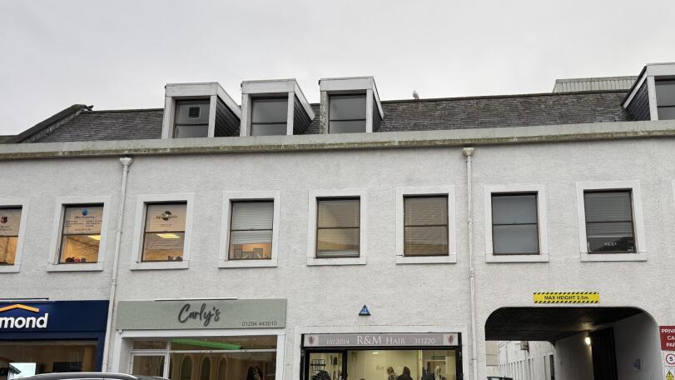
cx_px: 400
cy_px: 242
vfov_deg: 35.4
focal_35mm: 33
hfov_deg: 59.1
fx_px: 591
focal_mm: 6.76
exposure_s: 1/185
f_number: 1.78
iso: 64
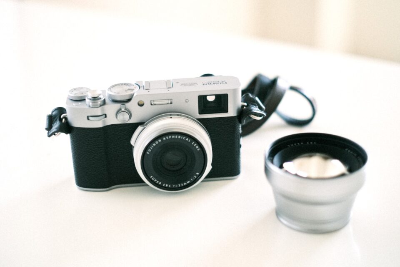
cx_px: 200
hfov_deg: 37.5
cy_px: 134
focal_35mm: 53
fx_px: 589
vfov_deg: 25.5
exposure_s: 1/1300
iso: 640
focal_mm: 35
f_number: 1.4
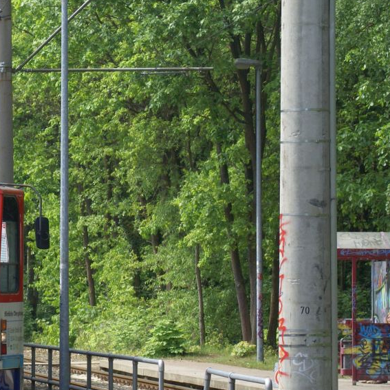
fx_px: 3671
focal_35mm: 288
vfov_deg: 6.1
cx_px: -19
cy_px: 211
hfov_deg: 6.1
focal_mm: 100
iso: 200
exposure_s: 1/200
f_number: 8
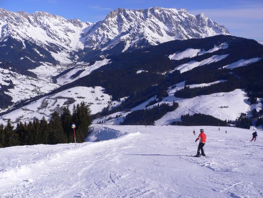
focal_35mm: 35
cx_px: 132
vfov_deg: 40.7
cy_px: 99
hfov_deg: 52.6
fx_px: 266
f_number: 5.6
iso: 80
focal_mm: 5.8
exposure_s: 1/640
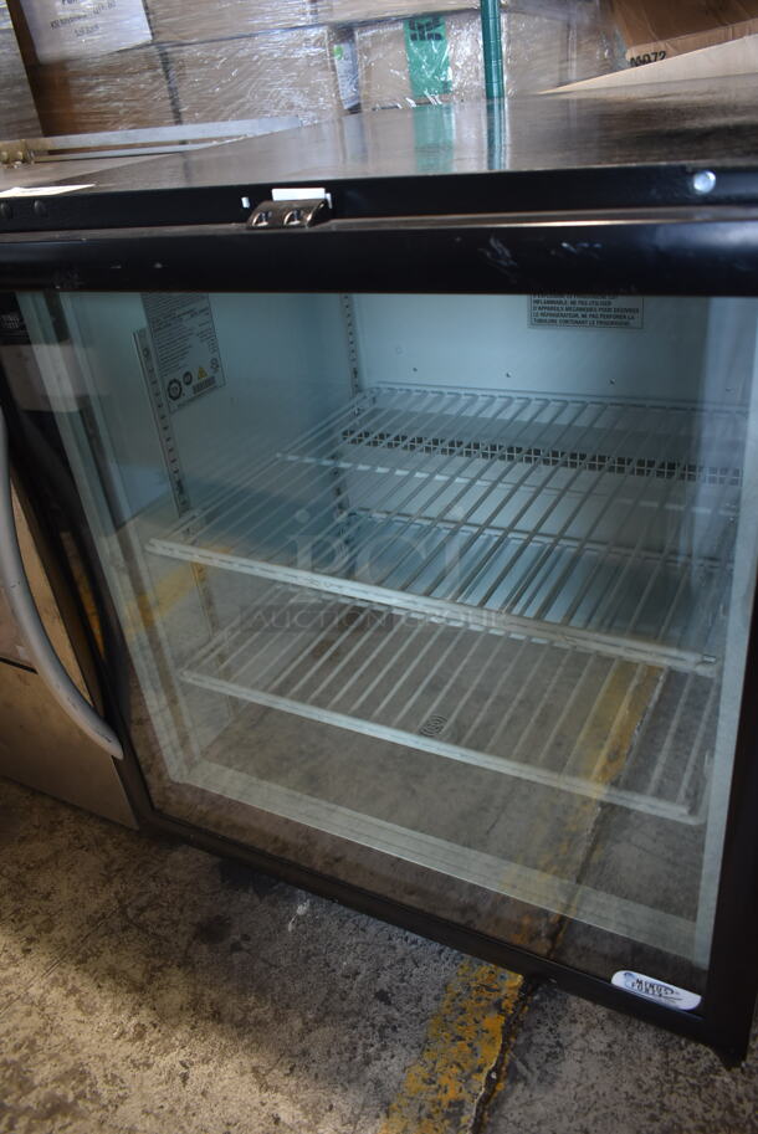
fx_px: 851
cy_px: 567
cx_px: 379
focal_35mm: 27
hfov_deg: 48.0
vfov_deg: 67.3
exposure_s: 1/30
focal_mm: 18
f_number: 3.5
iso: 560
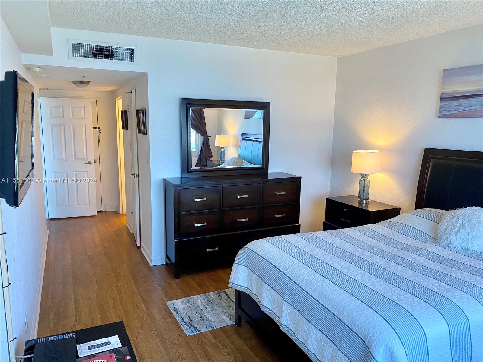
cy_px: 181
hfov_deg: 67.3
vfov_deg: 53.1
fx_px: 363
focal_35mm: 26
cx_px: 242
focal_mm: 4.25
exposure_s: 1/60
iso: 100
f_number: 1.8
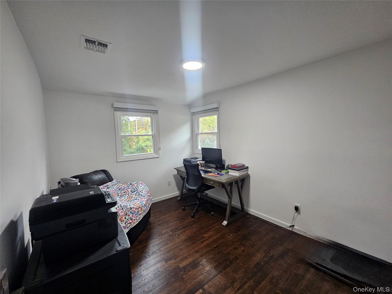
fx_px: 147
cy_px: 147
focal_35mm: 13
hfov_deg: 106.2
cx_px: 196
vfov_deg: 89.9
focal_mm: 2.2
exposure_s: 1/60.2
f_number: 2.2
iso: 320
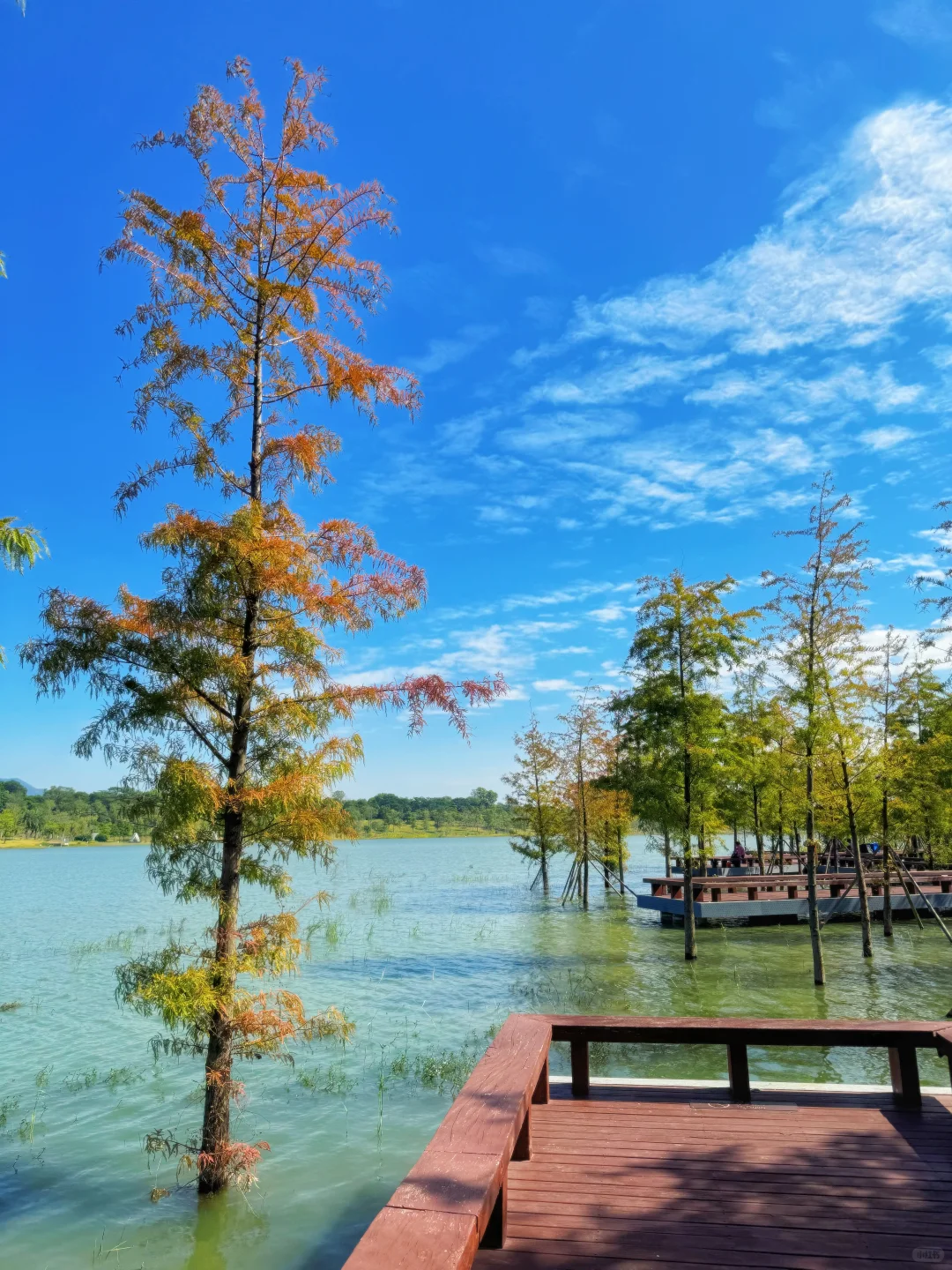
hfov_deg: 56.8
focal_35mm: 24
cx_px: 476
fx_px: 880
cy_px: 635
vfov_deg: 71.6
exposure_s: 1/6410
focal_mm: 6.86
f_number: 1.78
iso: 80
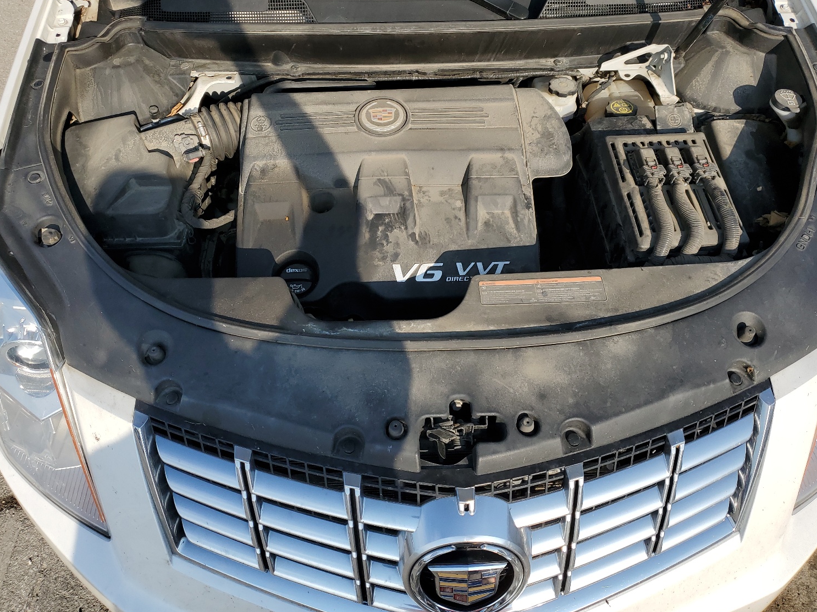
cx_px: 408
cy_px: 286
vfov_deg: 49.7
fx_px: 661
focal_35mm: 28
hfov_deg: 63.5
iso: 50
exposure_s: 1/2000
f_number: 1.5
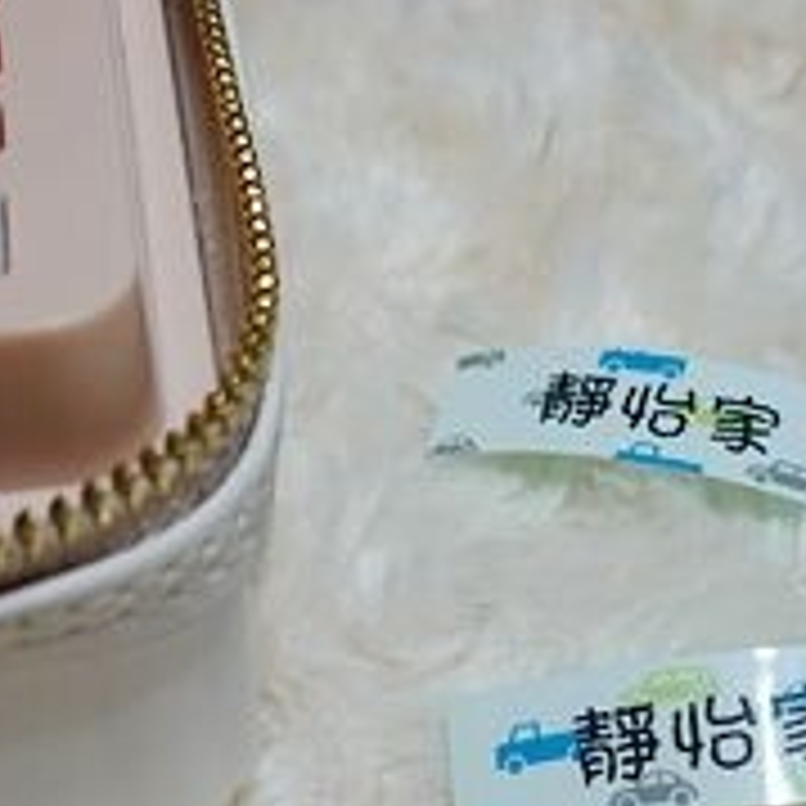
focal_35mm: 74
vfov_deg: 23.1
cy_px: 601
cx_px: 693
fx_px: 1949
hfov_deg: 22.9
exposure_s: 1/30
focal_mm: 9
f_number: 2.8
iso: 200
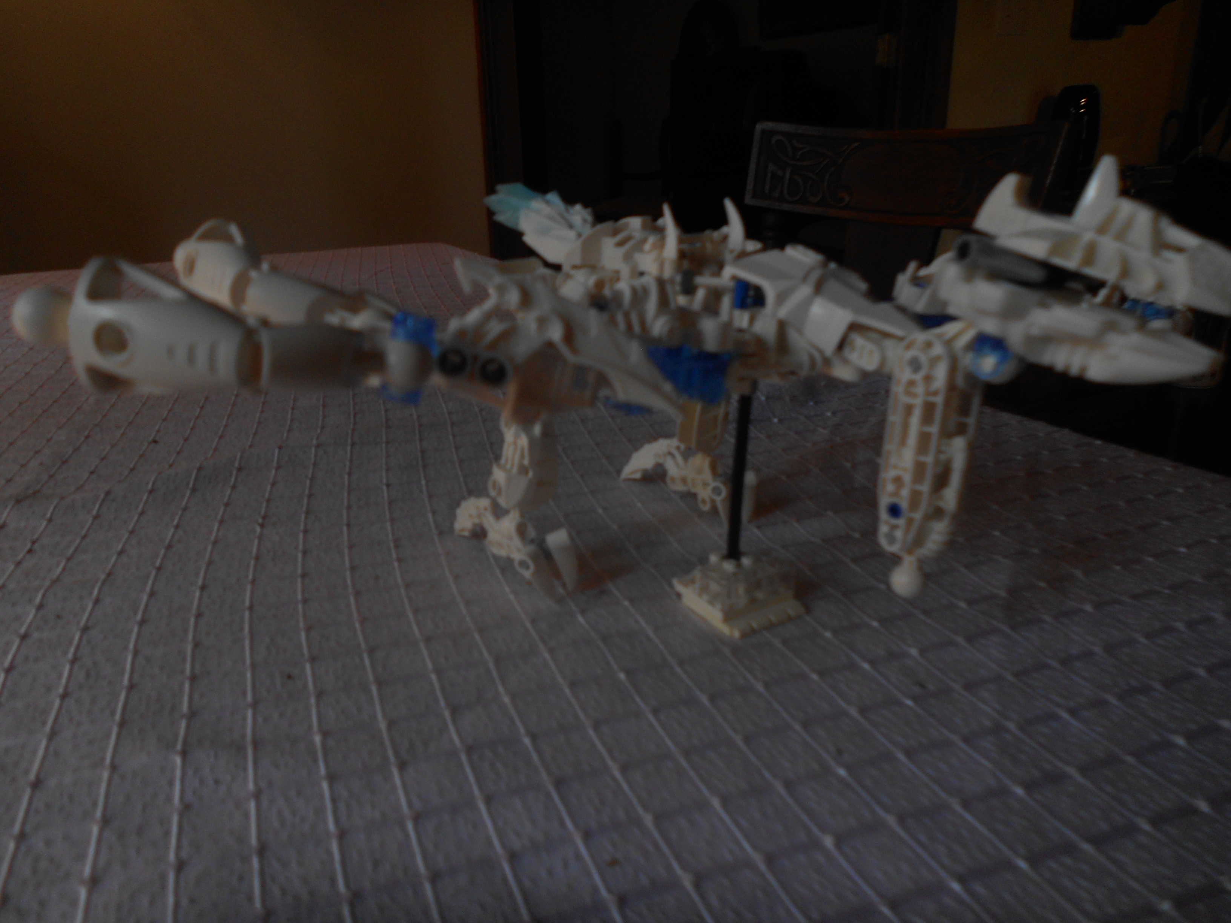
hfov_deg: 67.3
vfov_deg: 53.1
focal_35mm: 26
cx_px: 616
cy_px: 462
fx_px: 925
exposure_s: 1/30
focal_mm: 4.6
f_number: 3.2
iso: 80
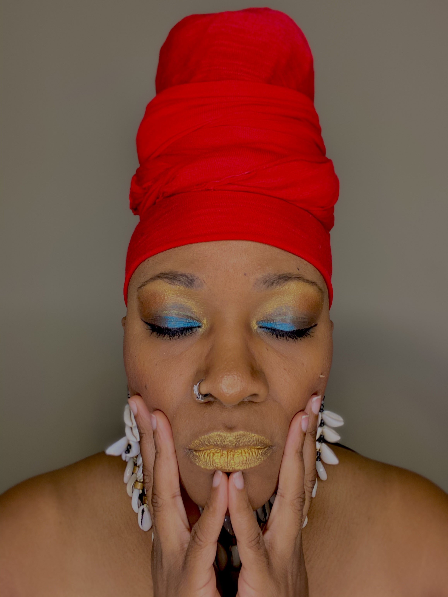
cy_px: 298
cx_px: 224
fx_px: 518
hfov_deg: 46.8
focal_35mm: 30
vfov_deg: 60.0
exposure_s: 1/60
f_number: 2.2
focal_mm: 2.71
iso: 80
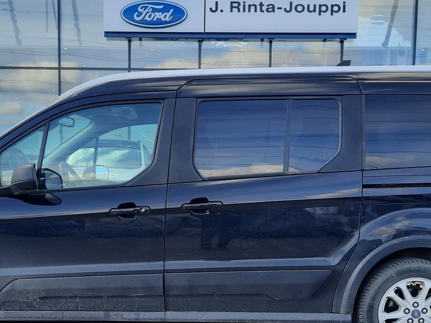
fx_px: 573
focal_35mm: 46
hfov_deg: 41.2
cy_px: 222
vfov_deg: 31.2
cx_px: 187
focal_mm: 4.6
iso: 32
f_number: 2
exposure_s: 1/184
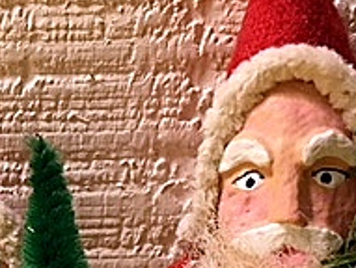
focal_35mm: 97
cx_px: 43
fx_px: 999
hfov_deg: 19.9
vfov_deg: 14.9
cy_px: 302
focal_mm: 4.15
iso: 50
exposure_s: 1/15
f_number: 2.2
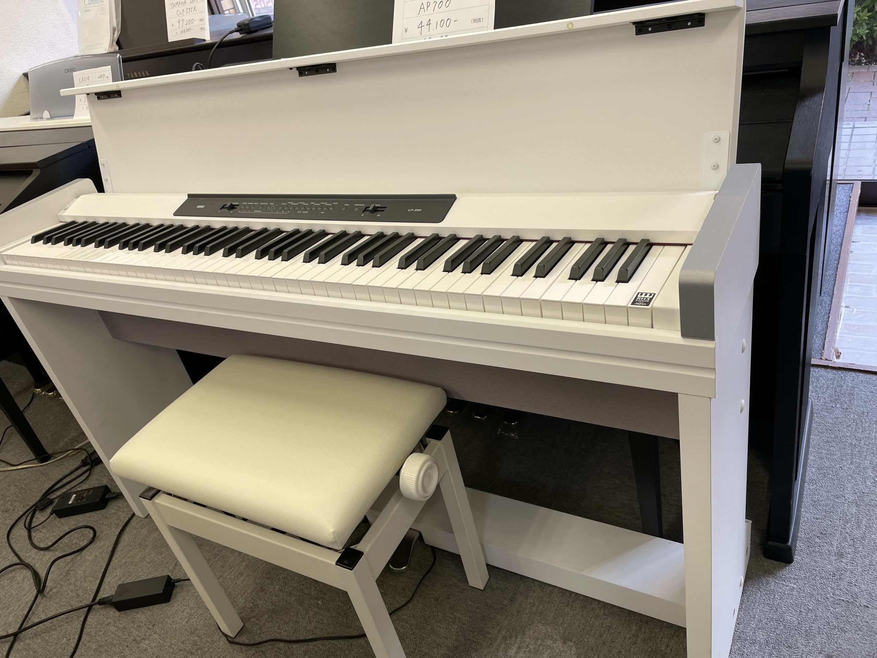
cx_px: 438
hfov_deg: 67.3
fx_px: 659
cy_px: 329
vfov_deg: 53.1
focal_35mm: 26
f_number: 1.6
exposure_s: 1/100
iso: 50
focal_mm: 4.2
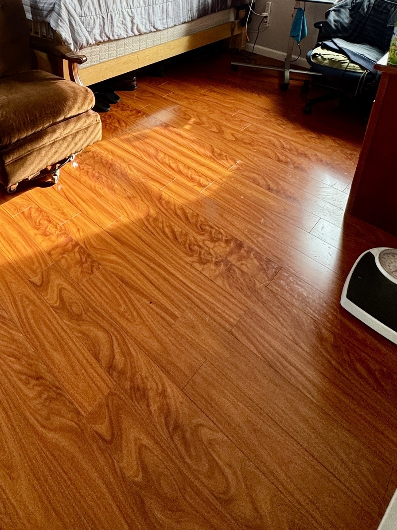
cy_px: 58
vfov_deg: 56.8
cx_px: 121
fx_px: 413
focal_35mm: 27
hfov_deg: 50.1
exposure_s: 1/60
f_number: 2.2
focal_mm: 2.22
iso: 200
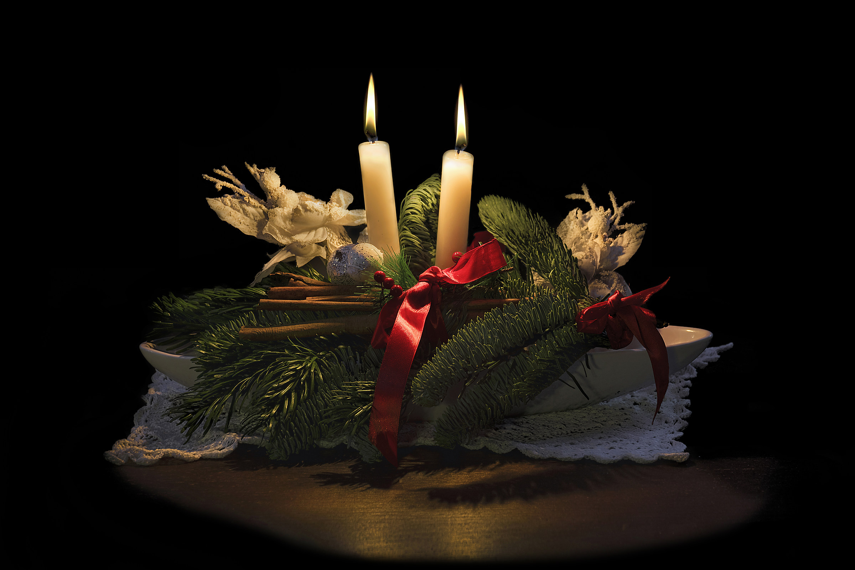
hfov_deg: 11.8
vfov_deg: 7.9
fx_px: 4132
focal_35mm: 174
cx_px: 428
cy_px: 285
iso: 200
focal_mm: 115.9
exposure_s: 1
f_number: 8
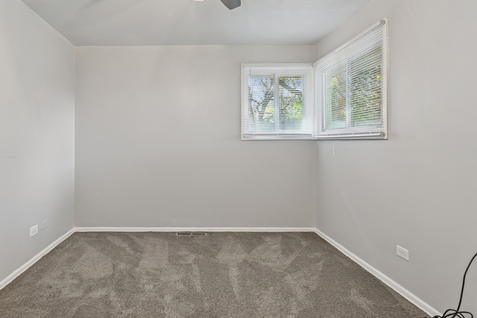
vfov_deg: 61.5
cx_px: 182
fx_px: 265
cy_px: 130
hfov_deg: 82.5
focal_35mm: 20
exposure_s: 1/6
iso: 400
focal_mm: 10
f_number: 8
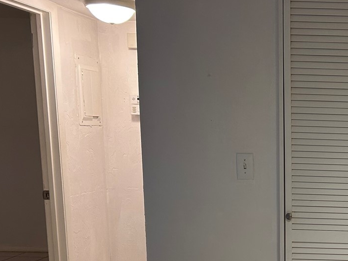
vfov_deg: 24.3
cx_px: 382
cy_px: 220
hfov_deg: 29.5
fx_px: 593
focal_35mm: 59
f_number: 1.5
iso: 80
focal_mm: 5.7
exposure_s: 1/60
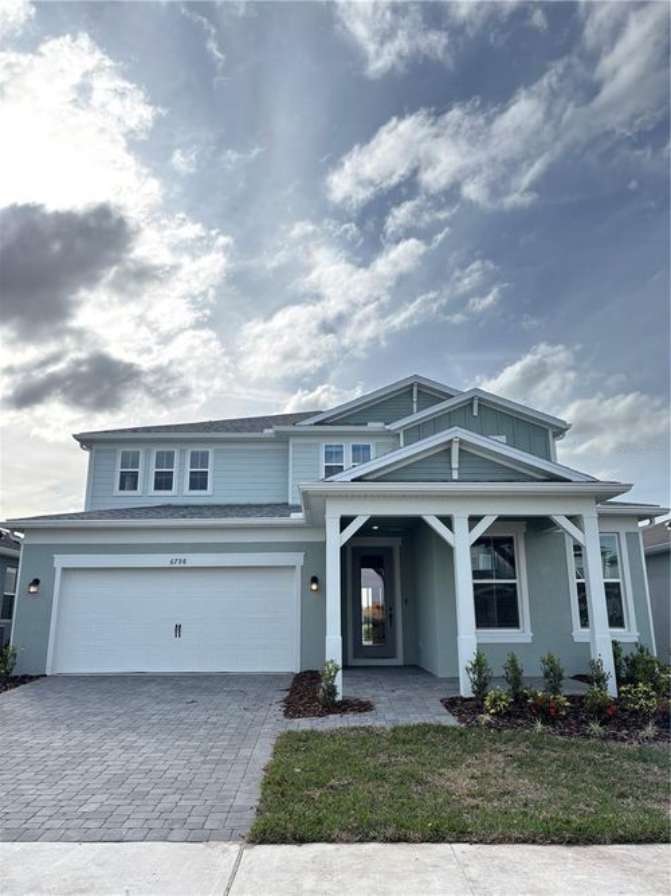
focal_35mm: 26
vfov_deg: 67.3
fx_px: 672
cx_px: 336
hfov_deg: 53.0
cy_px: 448
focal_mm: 5.96
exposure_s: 1/1399
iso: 50
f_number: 1.6
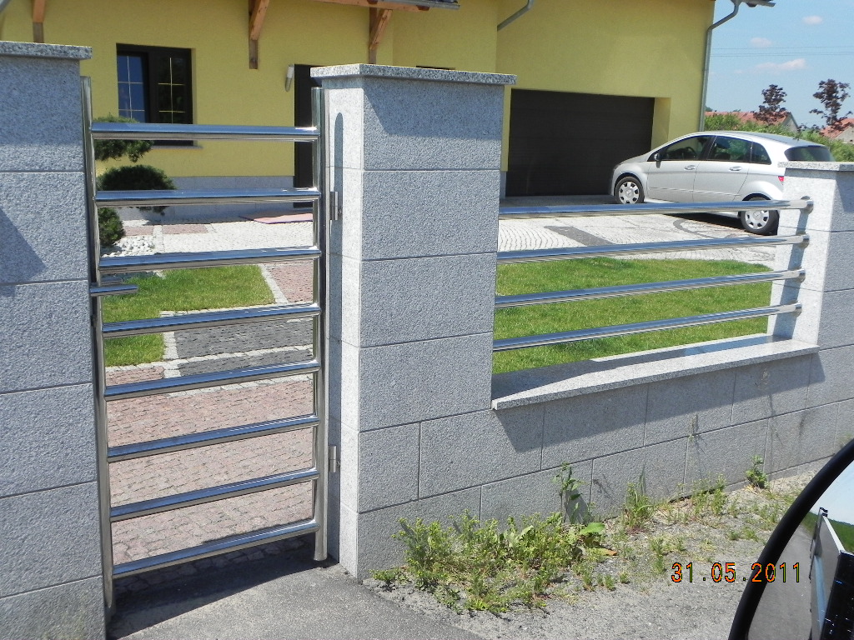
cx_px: 427
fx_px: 913
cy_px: 320
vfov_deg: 38.7
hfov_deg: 50.1
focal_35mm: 37
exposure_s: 1/580
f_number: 5.6
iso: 160
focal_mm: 6.6
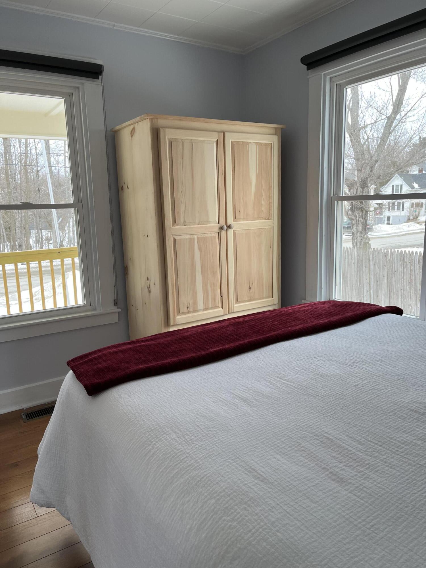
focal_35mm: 26
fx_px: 427
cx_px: 213
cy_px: 284
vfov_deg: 67.3
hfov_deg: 53.1
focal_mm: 5.1
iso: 50
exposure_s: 1/122
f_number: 1.6
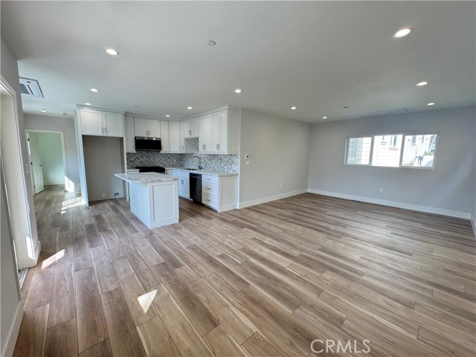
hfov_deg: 102.1
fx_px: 193
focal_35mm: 14
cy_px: 178
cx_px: 238
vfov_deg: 85.7
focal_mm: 2.22
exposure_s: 1/120
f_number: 2.2
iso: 80
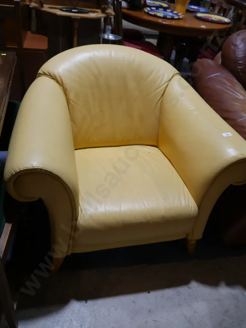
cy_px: 164
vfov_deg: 63.4
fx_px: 265
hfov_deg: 49.8
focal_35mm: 28
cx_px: 123
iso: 200
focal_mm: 14
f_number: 4
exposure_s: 1/80
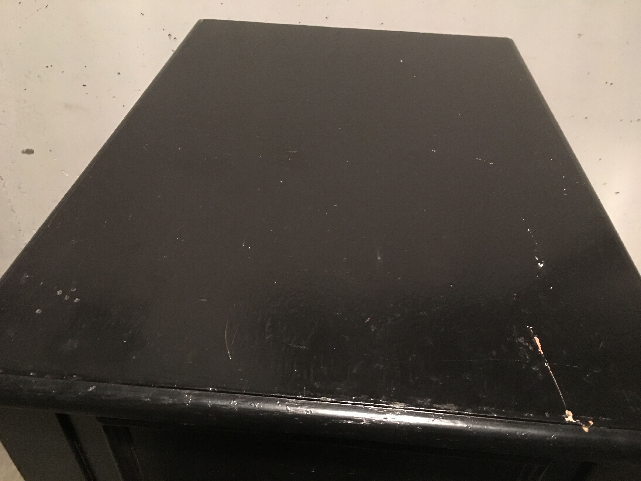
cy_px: 240
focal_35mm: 29
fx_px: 537
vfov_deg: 48.2
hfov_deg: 61.7
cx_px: 320
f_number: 2.2
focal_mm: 4.15
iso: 125
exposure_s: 1/4
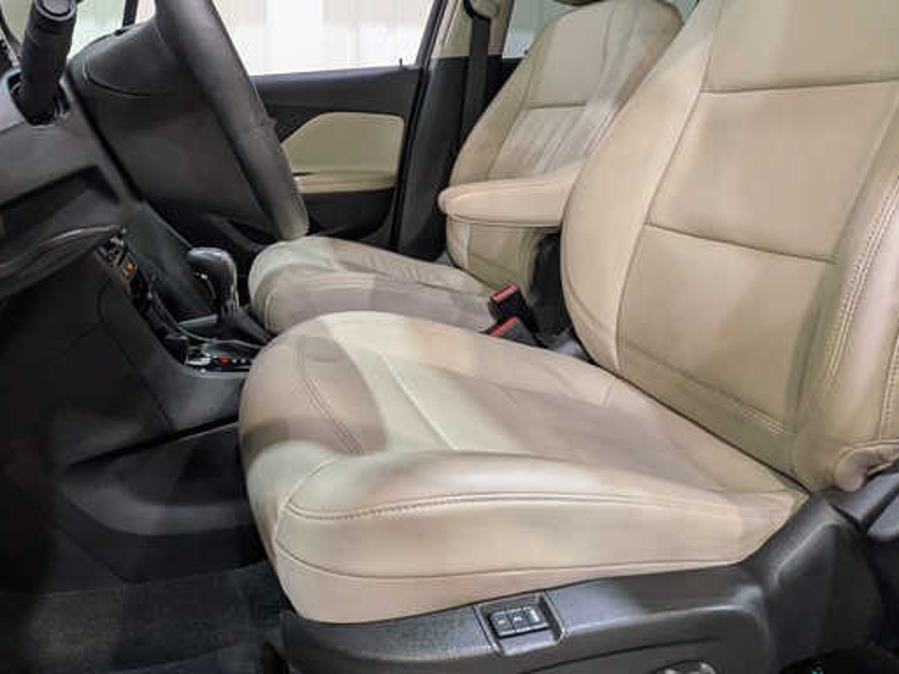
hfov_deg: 62.9
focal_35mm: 28
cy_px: 197
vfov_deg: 48.4
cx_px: 362
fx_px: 727
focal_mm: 1.83
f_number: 2.2
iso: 73
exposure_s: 1/24
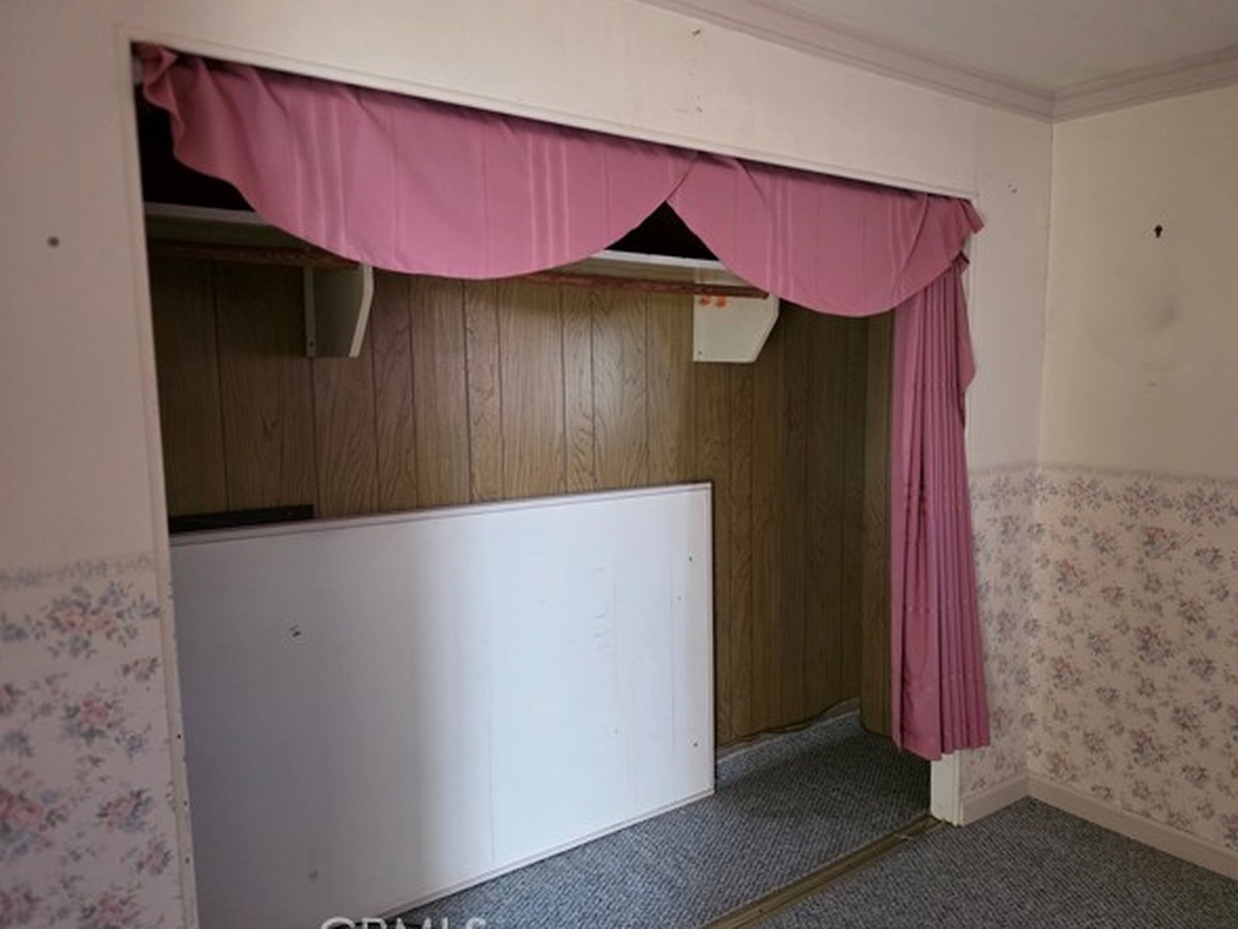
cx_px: 668
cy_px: 462
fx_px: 894
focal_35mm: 25
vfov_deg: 54.9
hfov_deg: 69.3
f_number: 1.7
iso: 1600
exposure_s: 1/120
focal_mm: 6.3
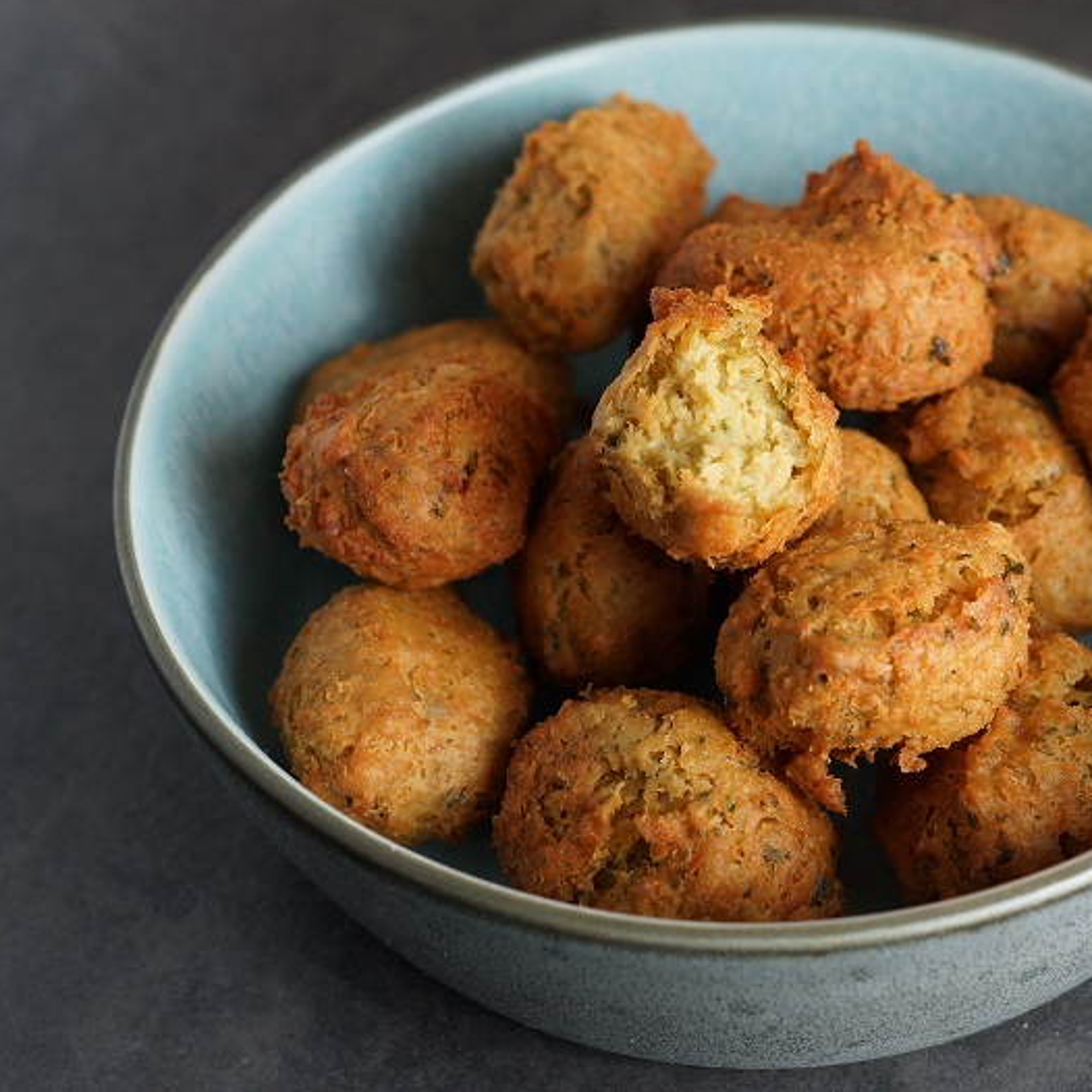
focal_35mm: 97
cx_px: 743
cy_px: 541
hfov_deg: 17.9
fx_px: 3462
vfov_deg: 17.9
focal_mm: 50
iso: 400
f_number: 4
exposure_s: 1/80
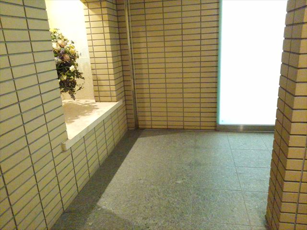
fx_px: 239
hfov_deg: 65.3
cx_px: 154
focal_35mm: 27
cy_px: 115
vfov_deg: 51.4
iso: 1210
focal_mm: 2.87
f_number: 2.4
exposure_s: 1/16.9
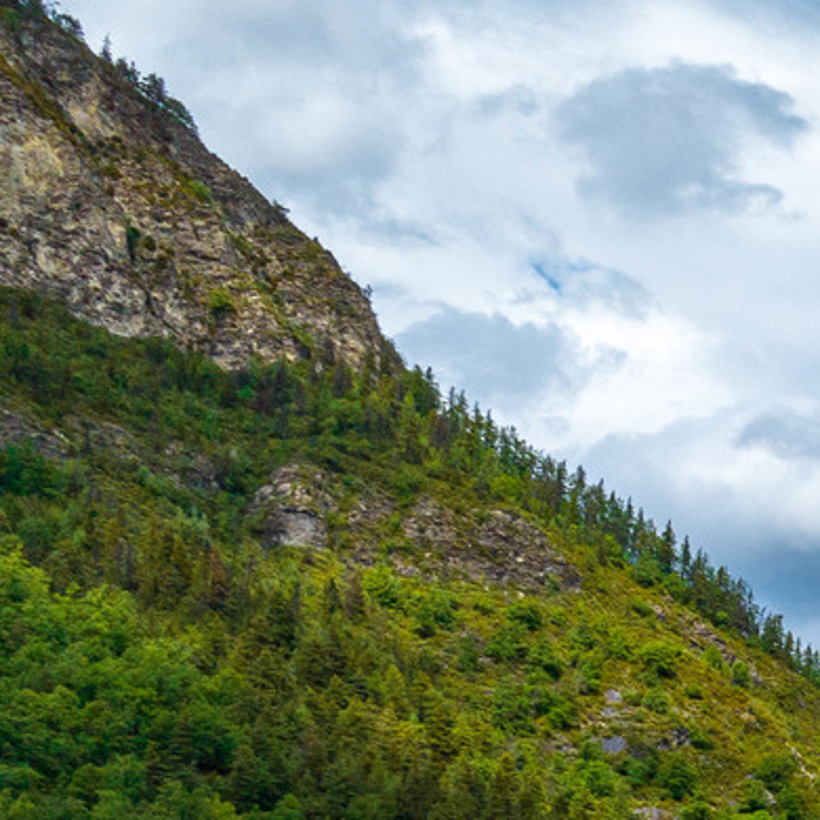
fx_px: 2332
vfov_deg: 18.0
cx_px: 1672
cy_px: 1203
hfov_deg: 15.6
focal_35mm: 87
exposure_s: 1/400
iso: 200
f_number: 10
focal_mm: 12.3
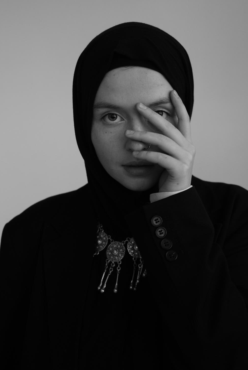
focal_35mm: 43
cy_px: 176
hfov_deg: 31.2
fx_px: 443
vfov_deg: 45.4
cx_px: 119
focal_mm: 40
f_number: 4.5
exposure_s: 1/100
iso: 1000
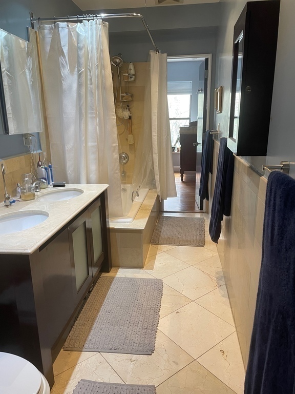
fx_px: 295
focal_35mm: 26
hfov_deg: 53.1
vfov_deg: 67.3
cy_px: 197
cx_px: 148
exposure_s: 1/60
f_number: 1.6
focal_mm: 4.2
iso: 125
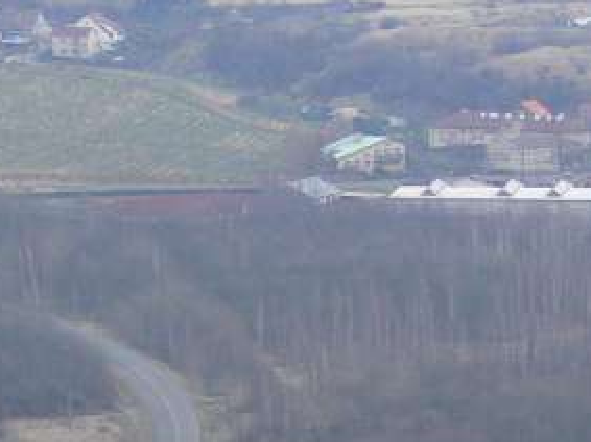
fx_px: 8806
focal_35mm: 516
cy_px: 950
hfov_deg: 3.8
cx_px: -221
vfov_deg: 2.9
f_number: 4
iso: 100
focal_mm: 23.7
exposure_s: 1/125
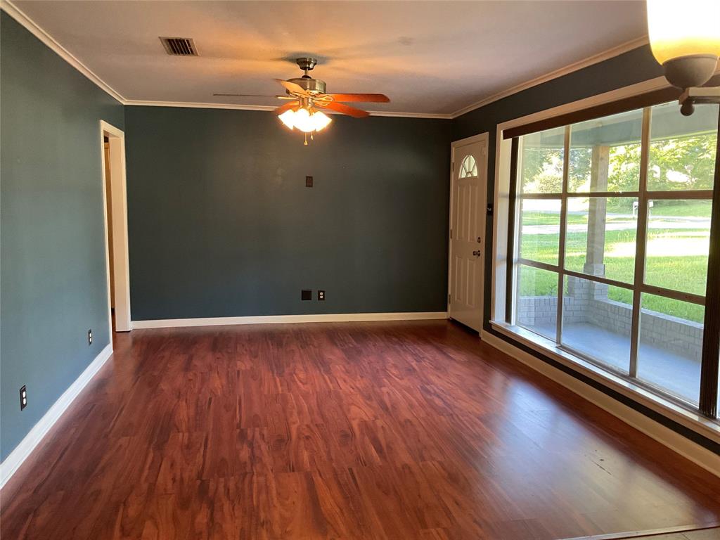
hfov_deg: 61.7
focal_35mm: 29
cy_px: 270
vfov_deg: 48.2
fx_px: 603
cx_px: 360
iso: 100
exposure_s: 1/60
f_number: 1.8
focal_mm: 3
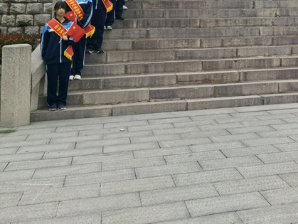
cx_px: 311
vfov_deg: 22.2
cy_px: -33
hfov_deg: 28.8
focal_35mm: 62
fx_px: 534
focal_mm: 5.75
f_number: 4
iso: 50
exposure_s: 1/333
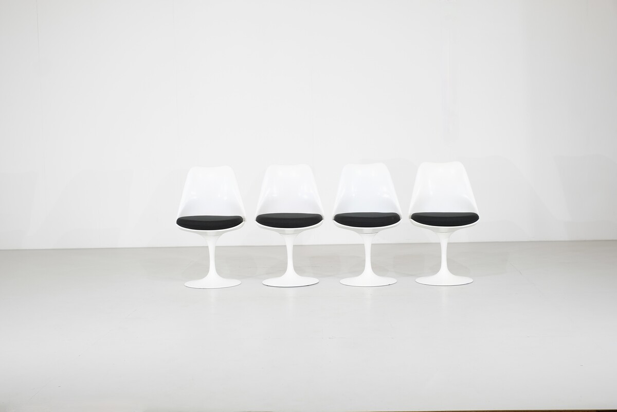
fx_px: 908
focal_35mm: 53
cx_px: 308
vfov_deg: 25.5
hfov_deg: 37.5
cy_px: 206
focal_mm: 35
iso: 400
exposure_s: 1/27
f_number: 5.6
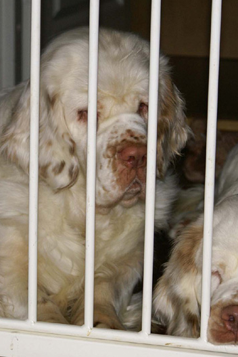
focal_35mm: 159
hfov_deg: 8.6
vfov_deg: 12.9
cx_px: 128
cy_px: 178
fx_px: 1577
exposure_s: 1/125
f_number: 5.6
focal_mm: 70
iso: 400
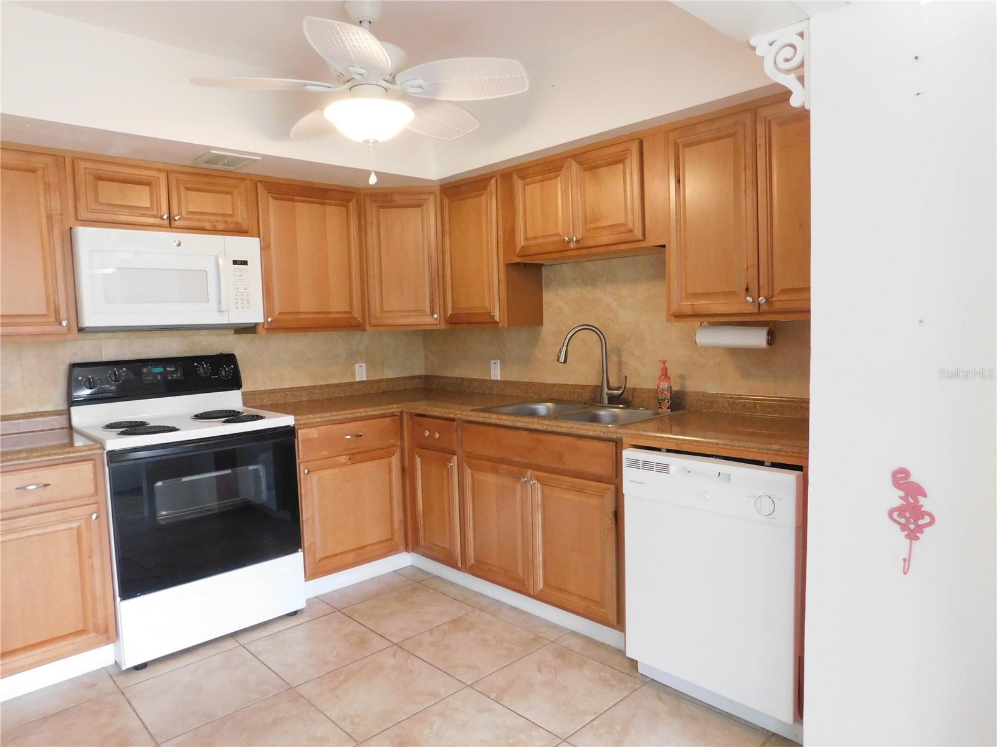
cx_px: 498
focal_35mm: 23
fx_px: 662
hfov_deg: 73.9
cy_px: 374
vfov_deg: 58.9
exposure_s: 1/30
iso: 400
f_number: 3
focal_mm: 4
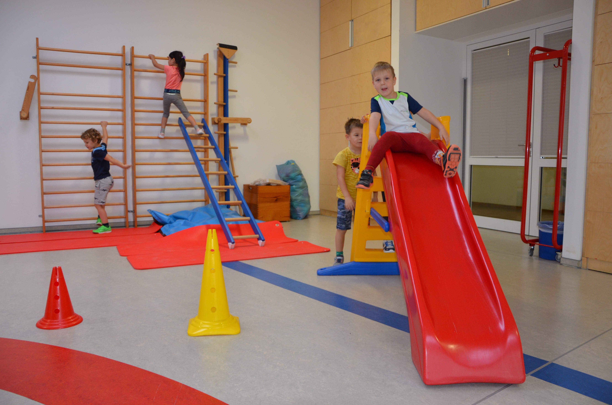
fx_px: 458
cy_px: 202
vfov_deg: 47.7
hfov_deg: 67.5
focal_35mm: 27
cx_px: 306
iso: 720
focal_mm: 18
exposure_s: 1/60
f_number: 3.5
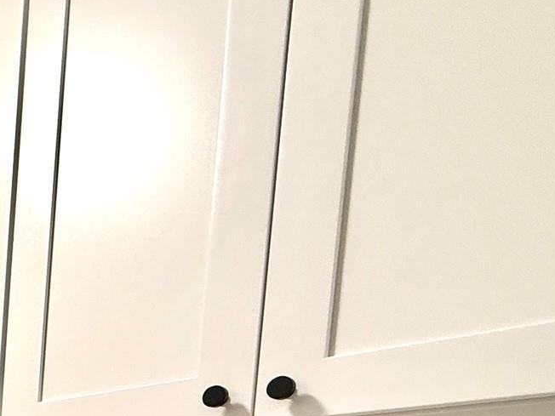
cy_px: 596
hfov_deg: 29.7
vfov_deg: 25.9
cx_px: -238
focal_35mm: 44
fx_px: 705
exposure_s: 1/60
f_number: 2.2
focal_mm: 2.22
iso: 200
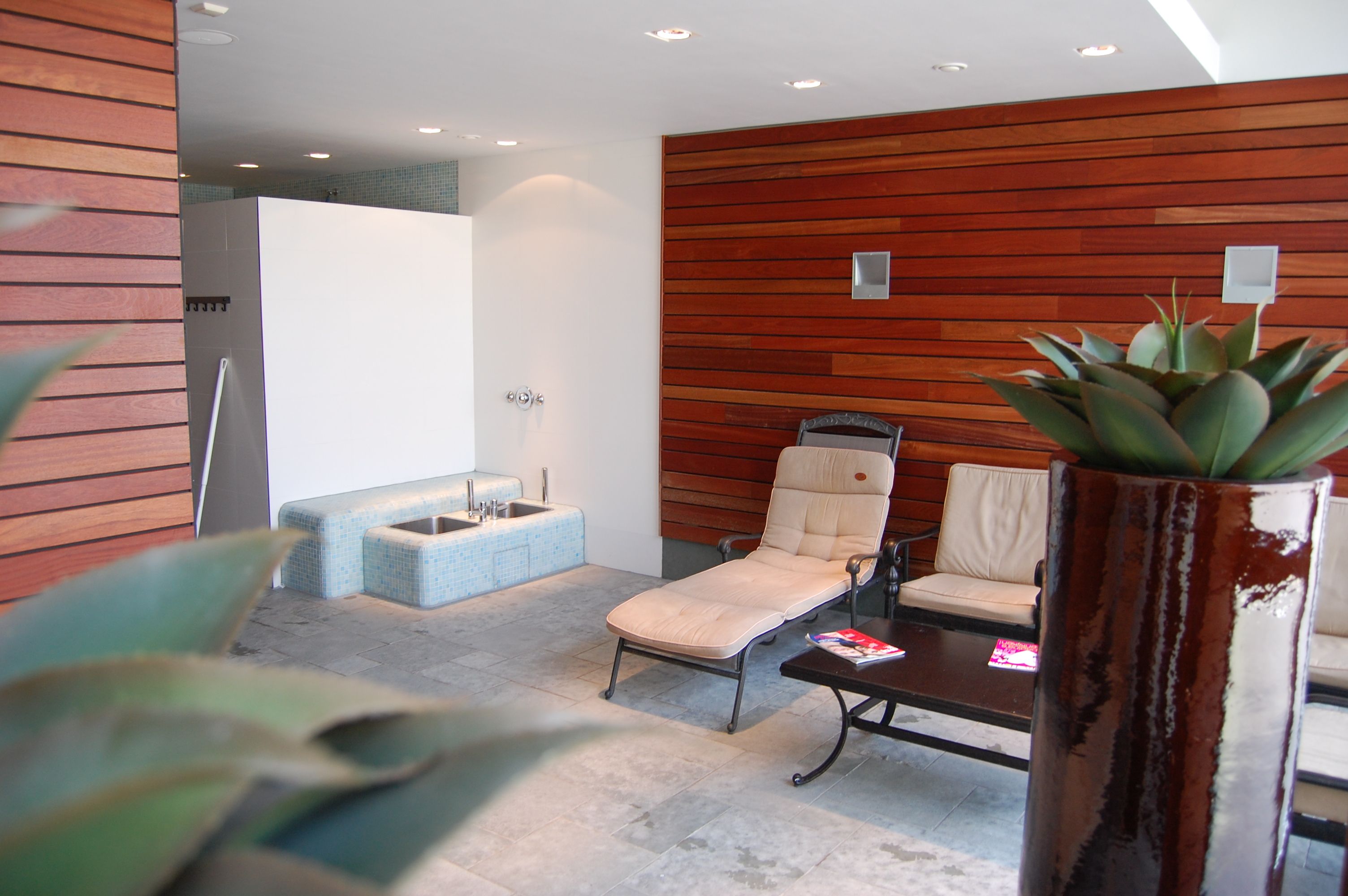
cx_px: 674
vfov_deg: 47.8
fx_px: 1010
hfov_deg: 67.4
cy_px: 448
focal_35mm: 27
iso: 400
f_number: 3.5
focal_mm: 18
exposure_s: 1/40
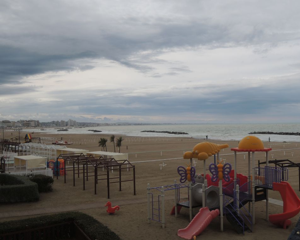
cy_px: 121
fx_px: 373
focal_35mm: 42
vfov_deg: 35.7
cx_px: 141
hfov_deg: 43.8
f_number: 3.7
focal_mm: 7.2
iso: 100
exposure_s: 1/1250
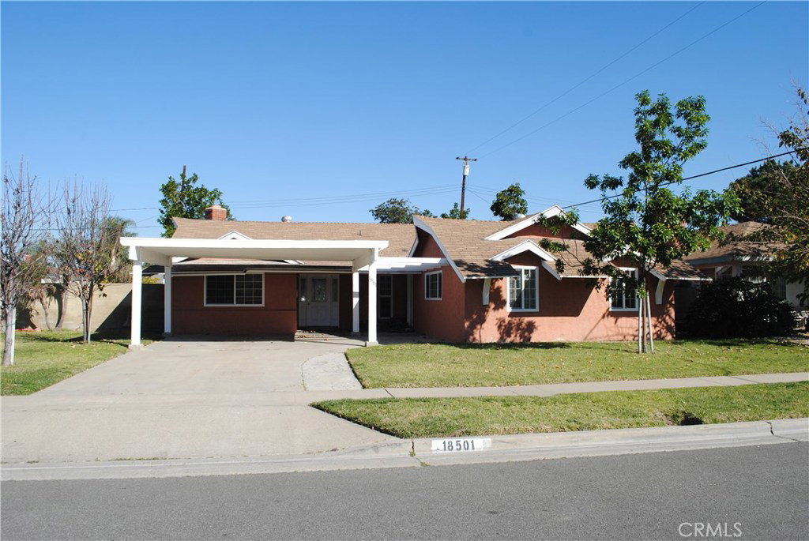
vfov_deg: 48.0
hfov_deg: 67.3
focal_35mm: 27
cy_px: 270
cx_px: 404
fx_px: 607
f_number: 8
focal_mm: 18
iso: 100
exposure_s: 1/250
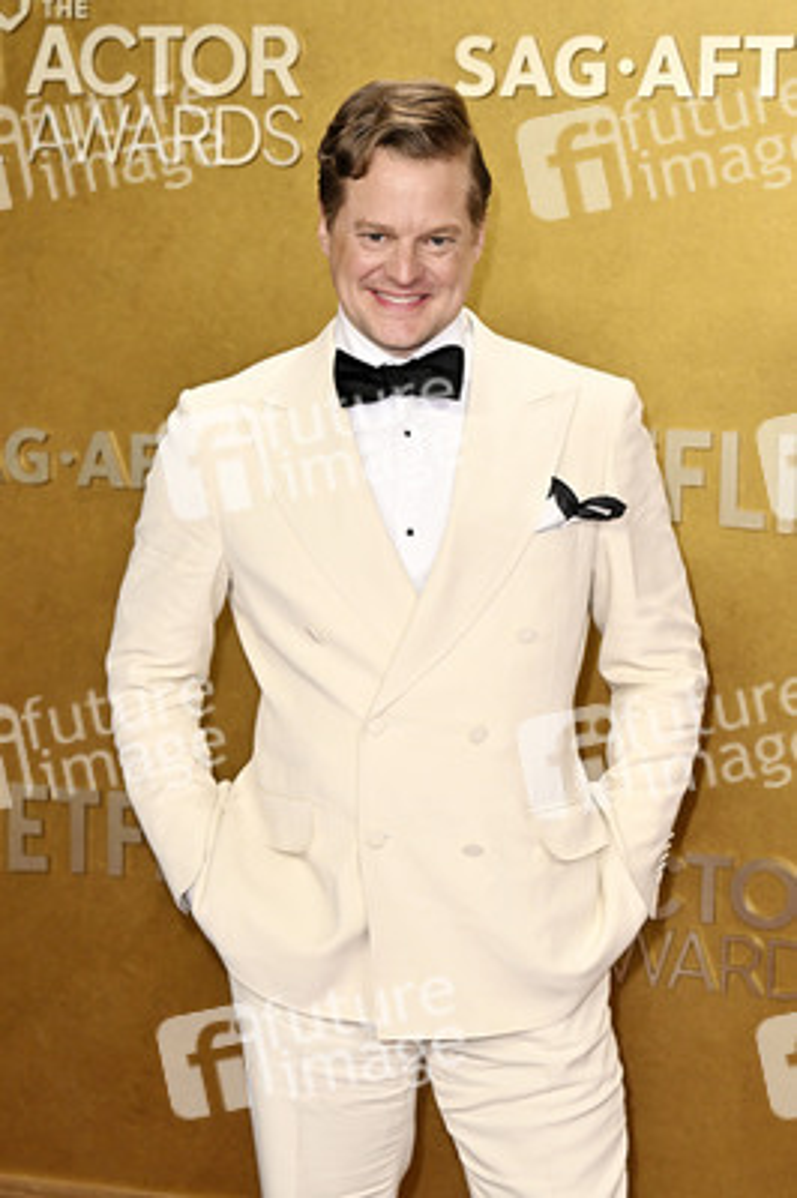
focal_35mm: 84
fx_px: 2794
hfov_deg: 16.2
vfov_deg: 24.2
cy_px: 599
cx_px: 398
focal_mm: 84
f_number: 5.6
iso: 2500
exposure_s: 1/320
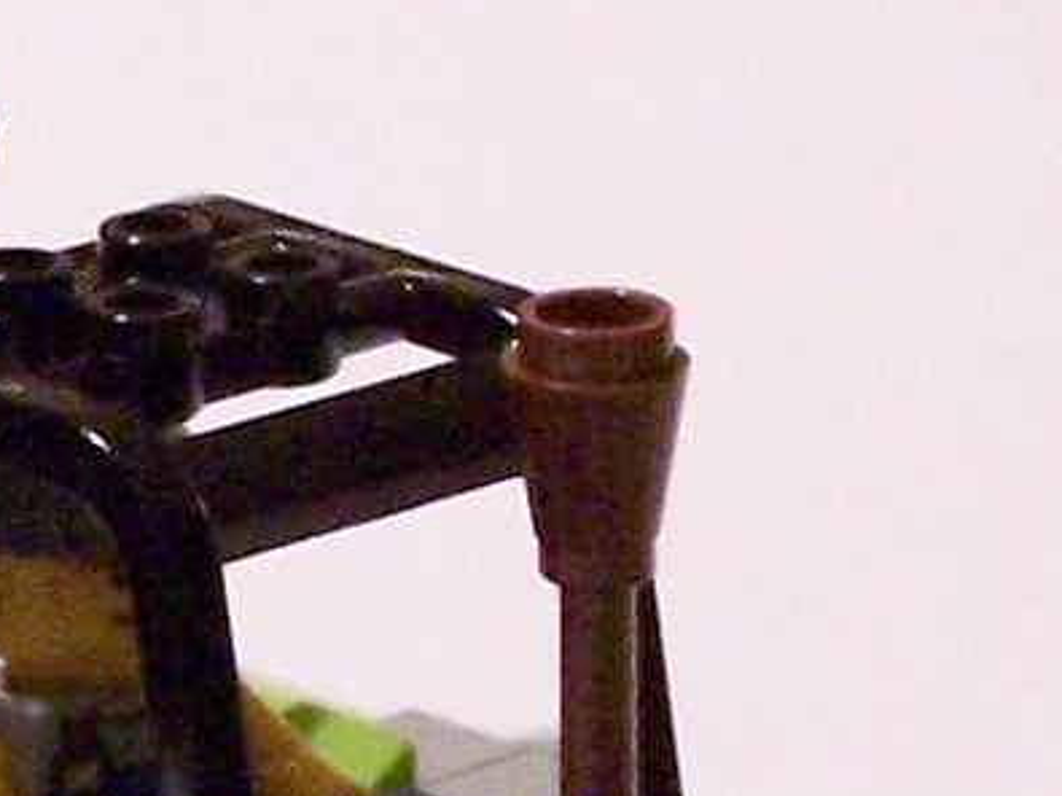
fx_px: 11808
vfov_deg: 3.8
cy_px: 1019
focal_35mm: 385
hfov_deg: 5.1
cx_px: 419
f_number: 3.1
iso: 400
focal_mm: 9.8
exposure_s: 1/15
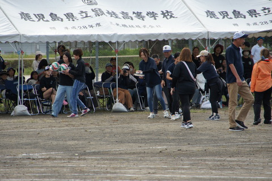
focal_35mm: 300
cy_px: 90
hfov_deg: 6.9
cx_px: 136
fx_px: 2264
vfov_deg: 4.6
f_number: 6.3
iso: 200
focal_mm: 200
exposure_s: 1/320
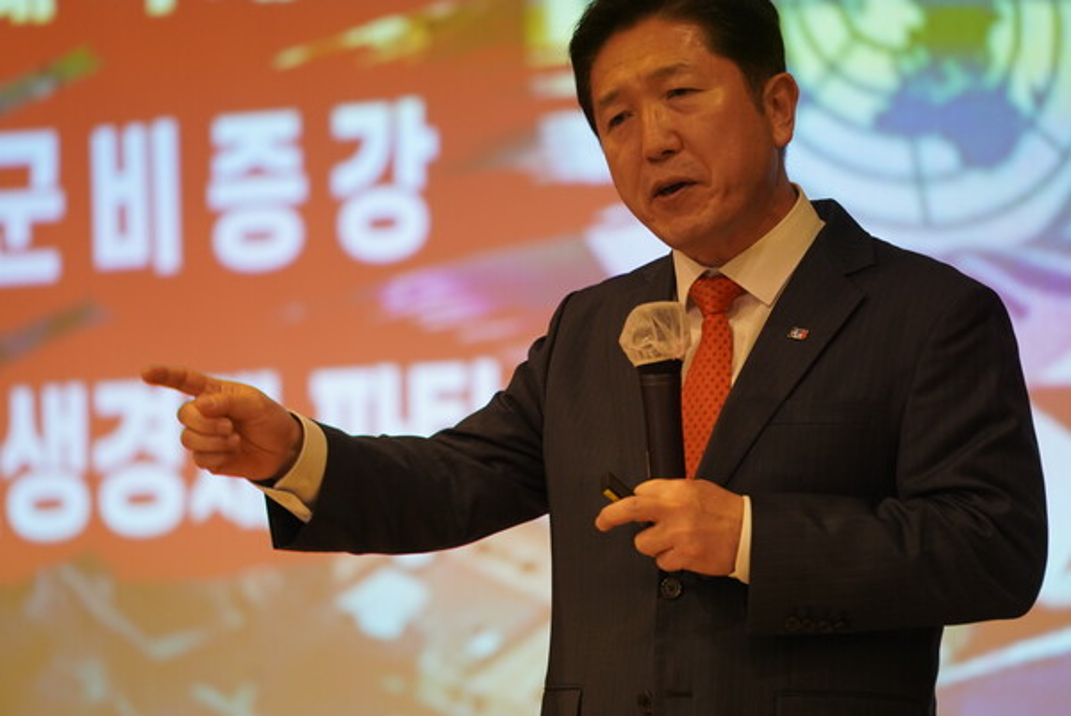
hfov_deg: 10.6
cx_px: 536
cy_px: 358
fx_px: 5775
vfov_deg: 7.1
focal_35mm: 194
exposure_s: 1/200
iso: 2500
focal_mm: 194
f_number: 4
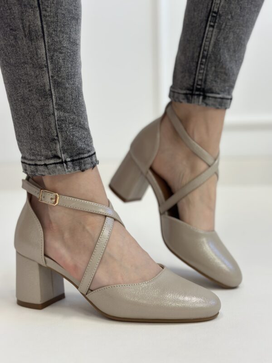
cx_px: 136
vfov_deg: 39.7
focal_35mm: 48
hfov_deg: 30.3
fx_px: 503
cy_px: 182
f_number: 1.78
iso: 125
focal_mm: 6.86
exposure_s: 1/100
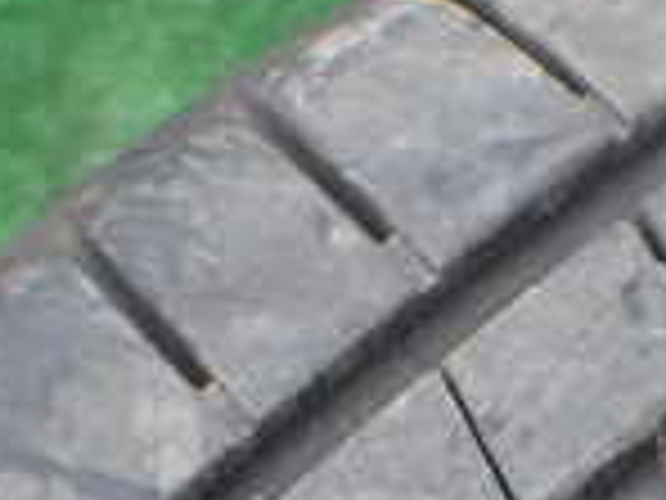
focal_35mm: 122
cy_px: 910
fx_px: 2347
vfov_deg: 11.3
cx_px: 387
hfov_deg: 16.1
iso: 200
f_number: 2.3
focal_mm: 5.4
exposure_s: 1/125
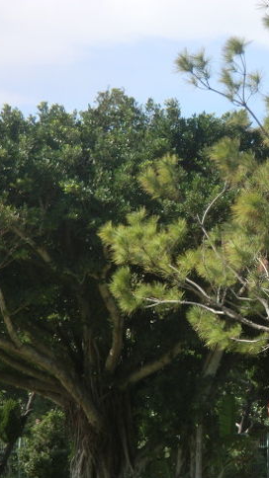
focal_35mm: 158
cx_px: 262
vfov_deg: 13.6
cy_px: 239
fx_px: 2005
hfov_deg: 7.6
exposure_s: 1/200
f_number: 5.9
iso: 50
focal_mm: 19.6
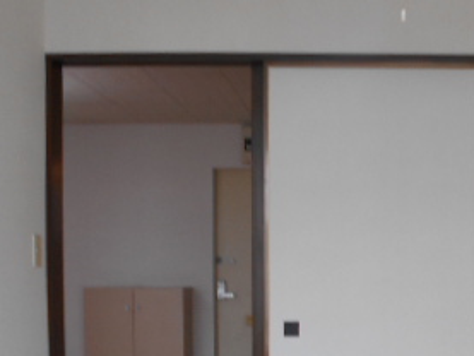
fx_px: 822
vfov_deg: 23.8
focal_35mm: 60
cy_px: 315
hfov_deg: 31.5
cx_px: 370
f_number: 3.2
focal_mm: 4.6
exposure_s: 1/30
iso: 80
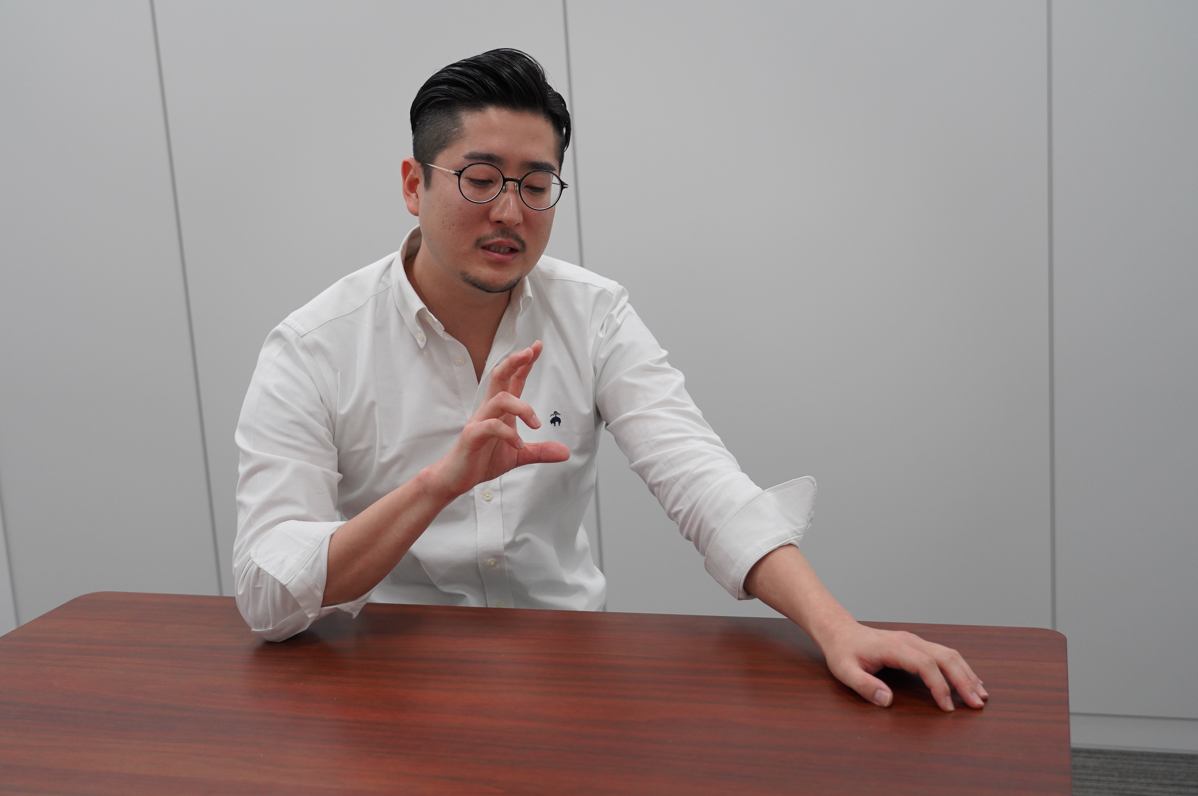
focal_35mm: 42
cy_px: 398
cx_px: 599
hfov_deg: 46.4
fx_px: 1396
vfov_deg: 31.8
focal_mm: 42
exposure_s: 1/160
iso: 2000
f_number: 4
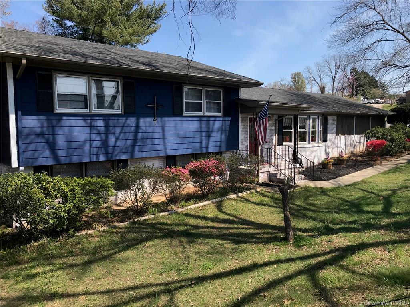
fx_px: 332
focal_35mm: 28
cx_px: 205
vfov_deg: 49.7
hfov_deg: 63.4
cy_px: 154
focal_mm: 3.99
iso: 20
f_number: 1.8
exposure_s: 1/1227
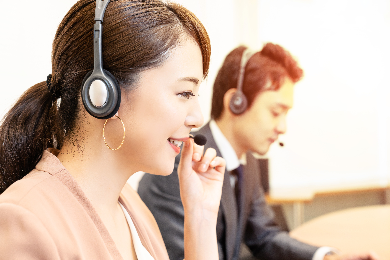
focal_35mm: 46
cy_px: 130
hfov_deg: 42.7
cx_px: 195
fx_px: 498
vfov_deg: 29.3
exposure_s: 1/160
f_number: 4
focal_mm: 46
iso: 640
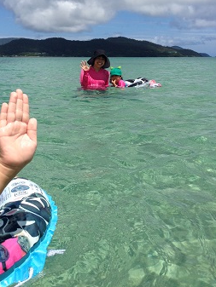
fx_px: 399
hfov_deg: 30.2
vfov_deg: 39.2
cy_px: 96
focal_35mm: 48
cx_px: 85
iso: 50
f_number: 2.4
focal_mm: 4.12
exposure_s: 1/2857
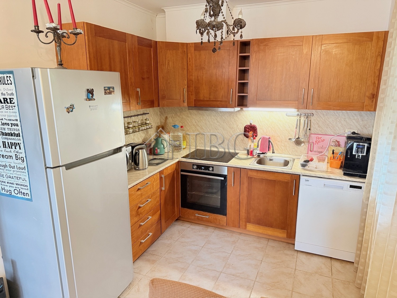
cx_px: 198
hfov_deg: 71.6
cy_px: 149
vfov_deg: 56.8
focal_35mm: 24
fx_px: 275
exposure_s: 1/50
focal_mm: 6.76
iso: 320
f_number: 1.78
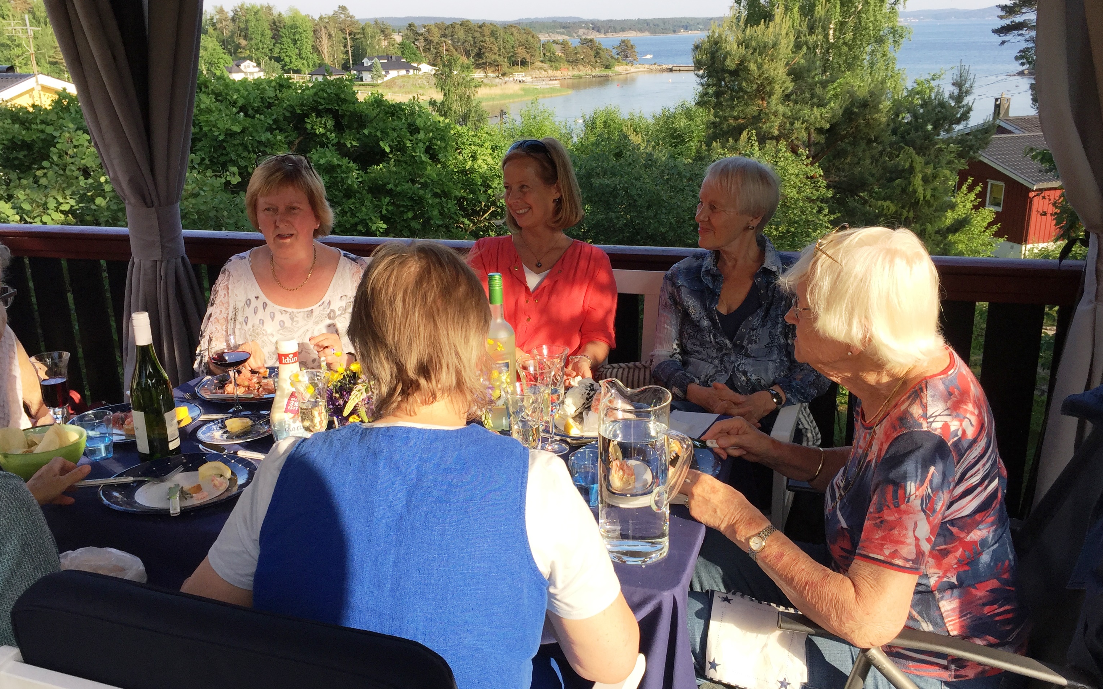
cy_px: 370
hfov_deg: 58.1
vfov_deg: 38.3
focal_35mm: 33
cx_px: 527
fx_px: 992
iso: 32
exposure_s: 1/706
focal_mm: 4.15
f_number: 2.2
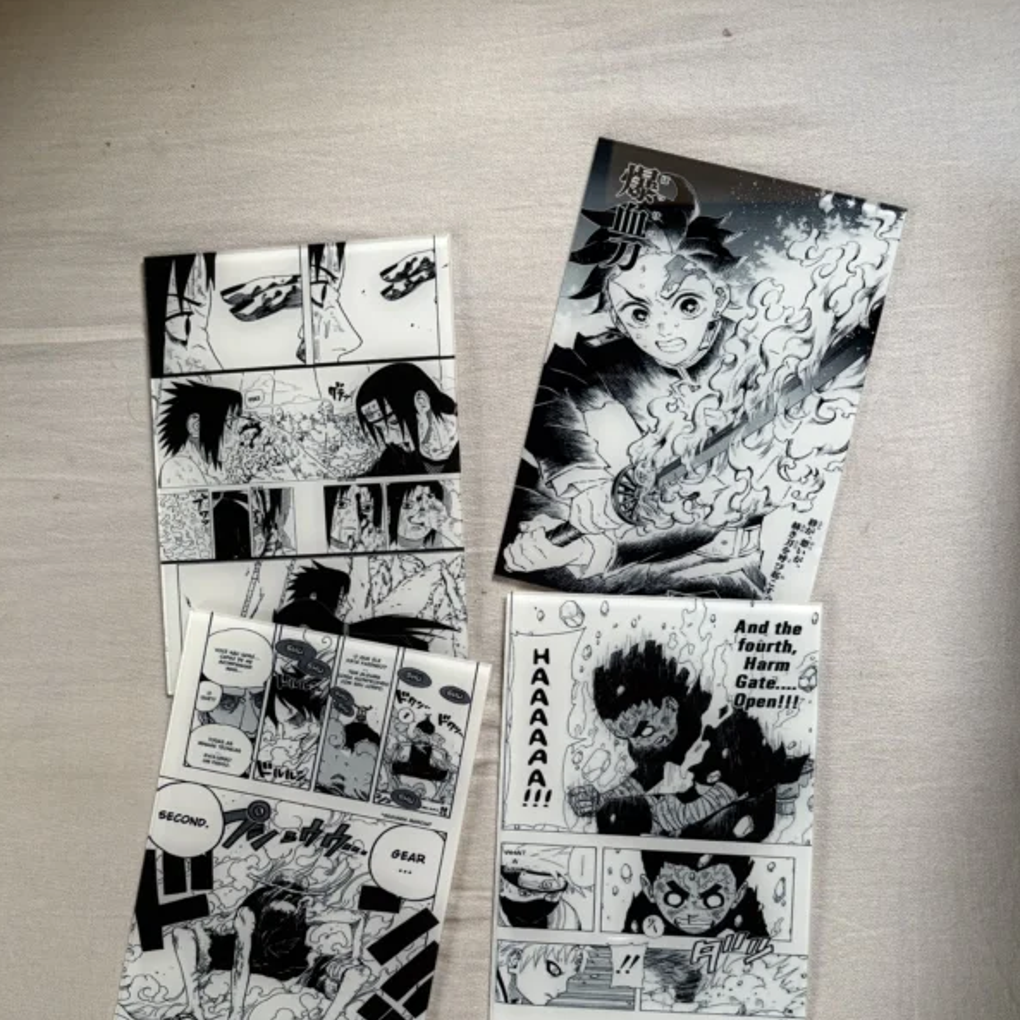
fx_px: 1033
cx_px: 509
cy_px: 655
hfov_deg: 52.5
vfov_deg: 51.8
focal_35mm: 31
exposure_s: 1/60
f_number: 1.6
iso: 160
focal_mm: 5.96
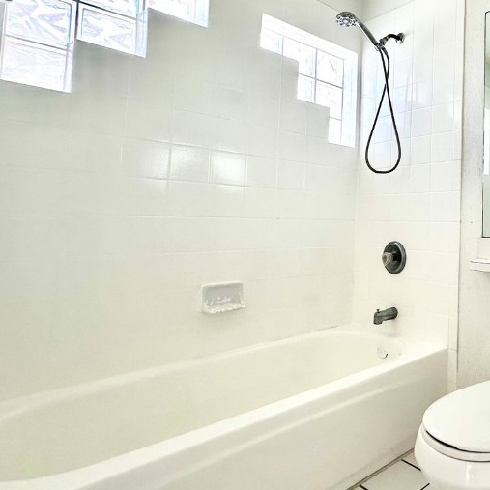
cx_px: 470
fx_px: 400
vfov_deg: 62.4
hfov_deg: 52.5
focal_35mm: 25
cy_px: 198
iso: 64
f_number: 2.2
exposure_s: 1/99
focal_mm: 2.22
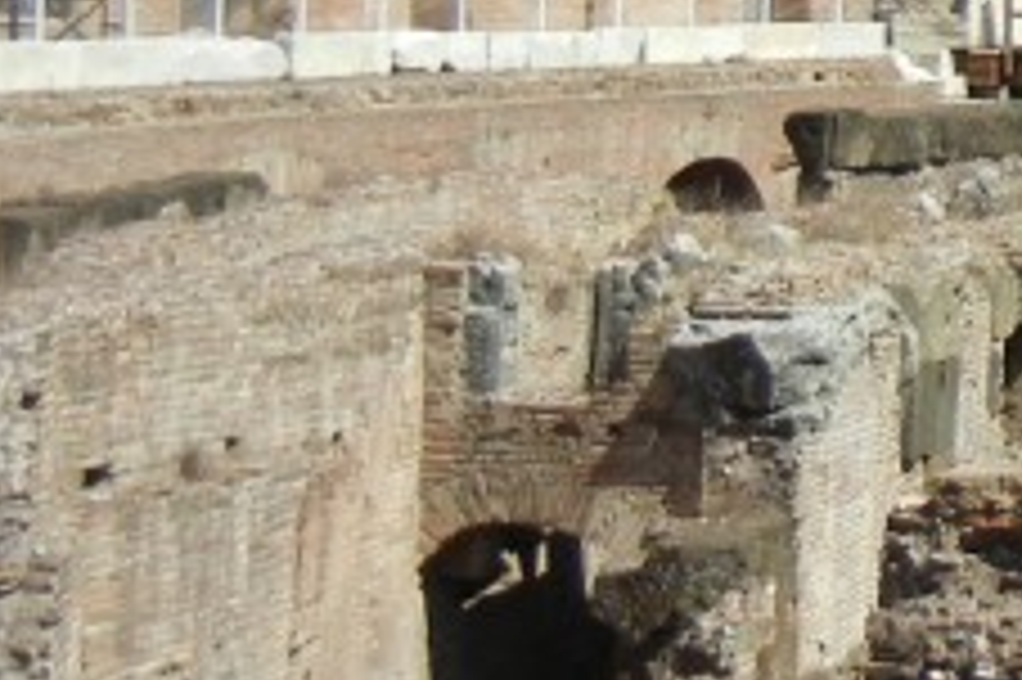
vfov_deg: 9.5
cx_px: 2071
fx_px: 4000
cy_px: -311
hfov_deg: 12.7
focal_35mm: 141
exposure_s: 1/338
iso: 160
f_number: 7
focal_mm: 5.4
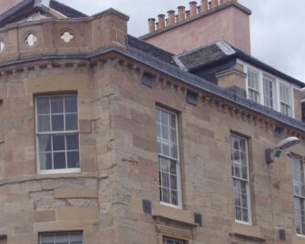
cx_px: 153
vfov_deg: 14.3
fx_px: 939
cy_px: 294
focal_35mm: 104
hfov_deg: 18.4
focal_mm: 4.28
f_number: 2.4
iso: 50
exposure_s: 1/1126
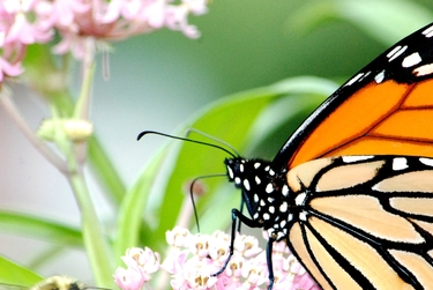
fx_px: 7141
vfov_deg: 2.3
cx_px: 292
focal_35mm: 593
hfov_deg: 3.5
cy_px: 191
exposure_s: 1/200
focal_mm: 260
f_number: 14
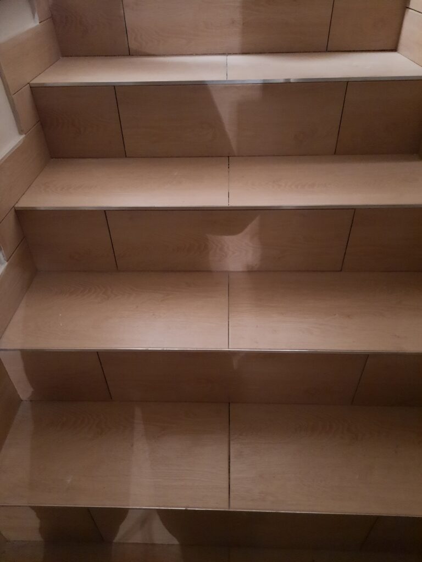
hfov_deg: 54.9
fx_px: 406
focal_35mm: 25
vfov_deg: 69.4
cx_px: 211
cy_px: 281
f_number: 2
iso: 800
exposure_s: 1/10
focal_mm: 4.6
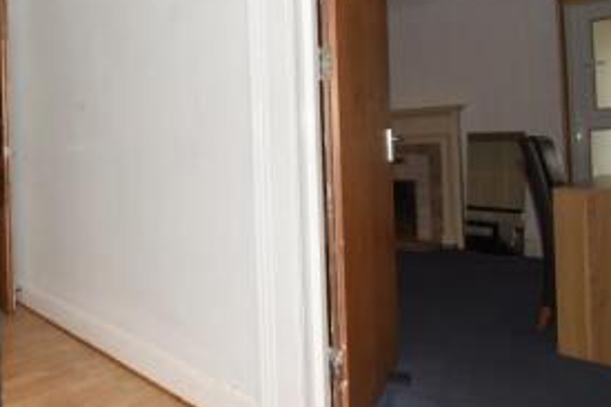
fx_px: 441
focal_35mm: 26
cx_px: 98
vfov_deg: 48.8
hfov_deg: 61.8
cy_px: 143
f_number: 13
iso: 640
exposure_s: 1/60
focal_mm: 10
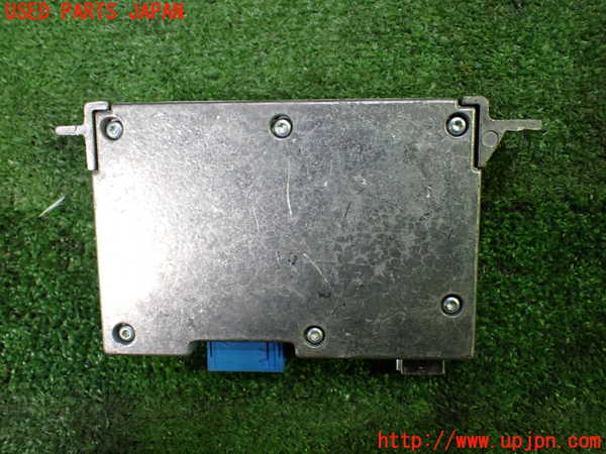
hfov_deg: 60.0
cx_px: 303
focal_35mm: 30
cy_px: 227
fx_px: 525
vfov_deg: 46.8
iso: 640
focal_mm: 5.4
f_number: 2.3
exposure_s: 1/125
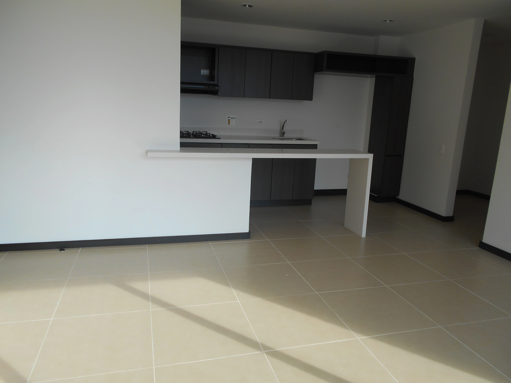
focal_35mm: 26
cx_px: 256
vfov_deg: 53.1
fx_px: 384
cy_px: 192
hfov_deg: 67.3
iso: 80
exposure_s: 1/100
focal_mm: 4.6
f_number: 3.2
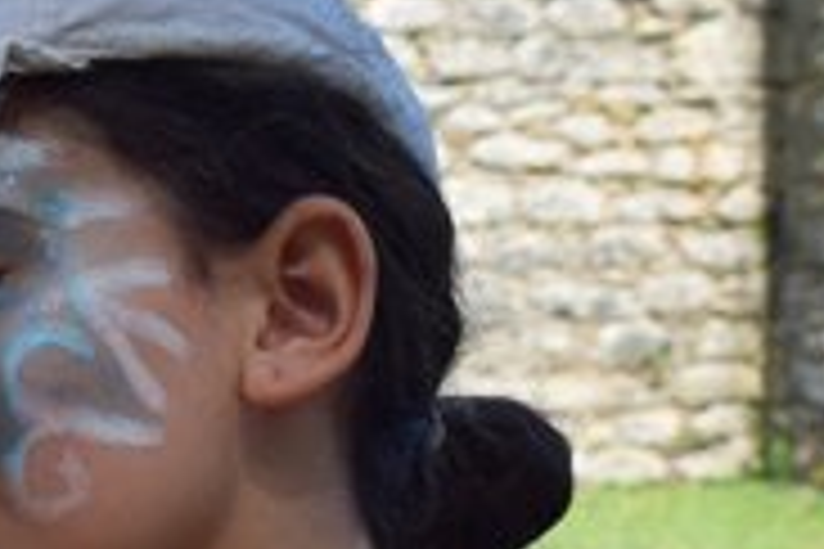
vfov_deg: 4.8
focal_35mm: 285
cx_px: -626
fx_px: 6523
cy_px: 371
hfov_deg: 7.1
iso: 200
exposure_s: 1/250
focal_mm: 34
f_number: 8
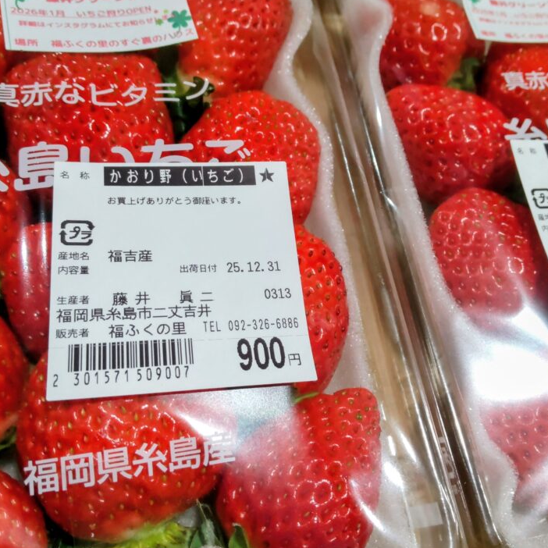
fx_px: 519
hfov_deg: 55.6
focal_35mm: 29
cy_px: 276
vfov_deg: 55.6
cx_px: 297
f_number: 2
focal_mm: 3.43
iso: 175
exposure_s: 1/40
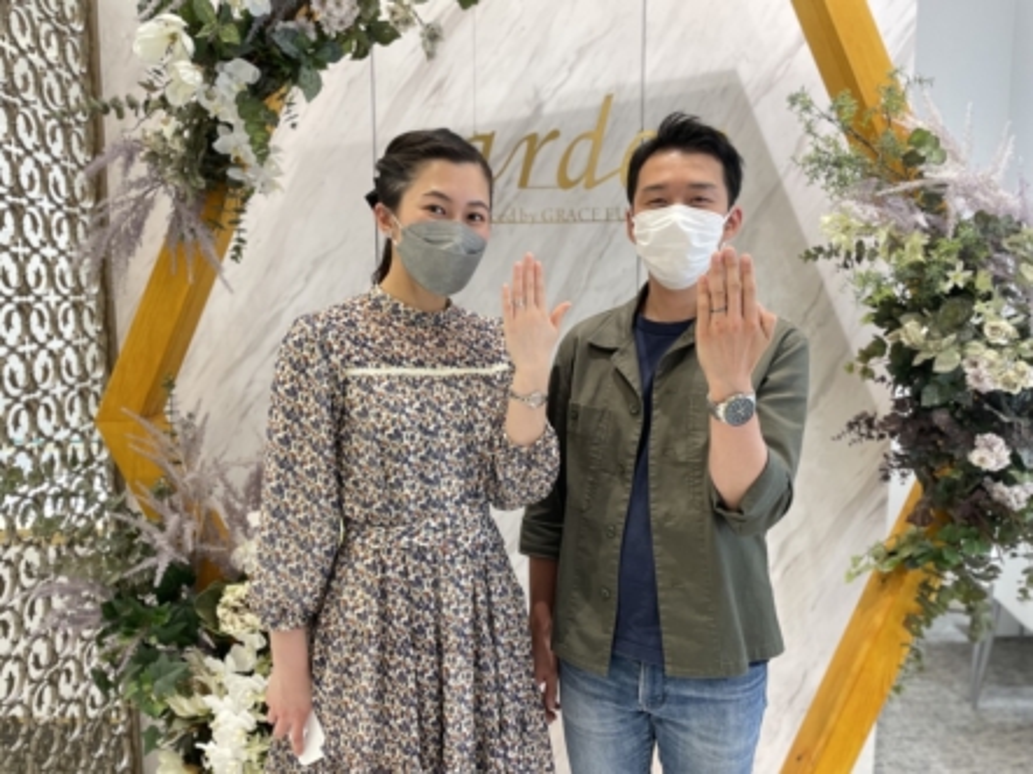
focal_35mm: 26
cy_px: 387
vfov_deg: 53.0
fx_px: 776
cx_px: 516
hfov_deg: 67.3
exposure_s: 1/60
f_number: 1.6
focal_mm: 4.2
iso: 100
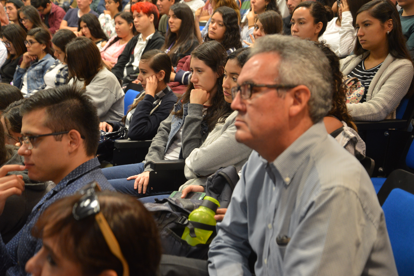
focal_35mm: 52
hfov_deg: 38.2
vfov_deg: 26.0
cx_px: 207
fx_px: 598
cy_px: 138
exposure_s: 1/25
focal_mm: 52
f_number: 4.2
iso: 1600
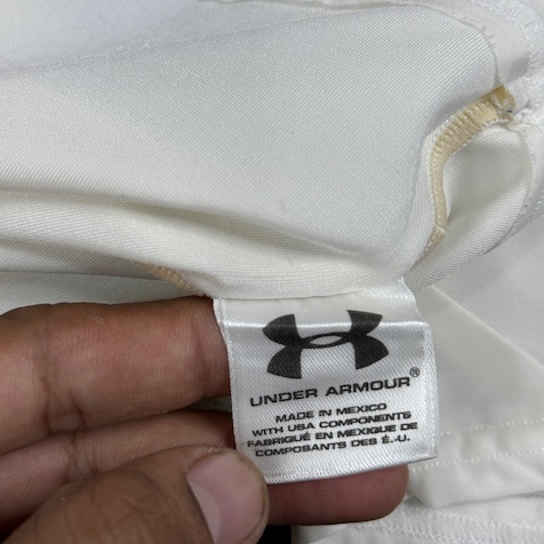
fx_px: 1013
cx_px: 273
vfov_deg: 30.0
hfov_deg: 30.0
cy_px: 230
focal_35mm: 57
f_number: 1.78
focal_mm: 6.76
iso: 50
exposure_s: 1/130
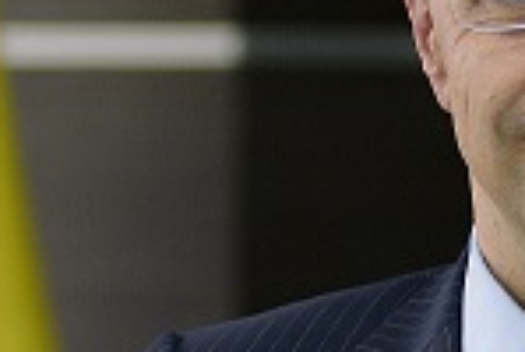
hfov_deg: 4.0
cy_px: 465
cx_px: 284
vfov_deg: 2.7
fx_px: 7555
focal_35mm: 517
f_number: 3.2
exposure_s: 1/400
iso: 1000
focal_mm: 105
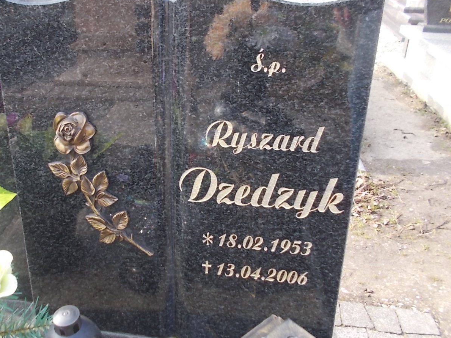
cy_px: 119
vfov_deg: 40.3
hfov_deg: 51.7
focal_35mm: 35
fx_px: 456
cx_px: 151
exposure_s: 1/80
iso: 80
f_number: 3.2
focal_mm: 4.6
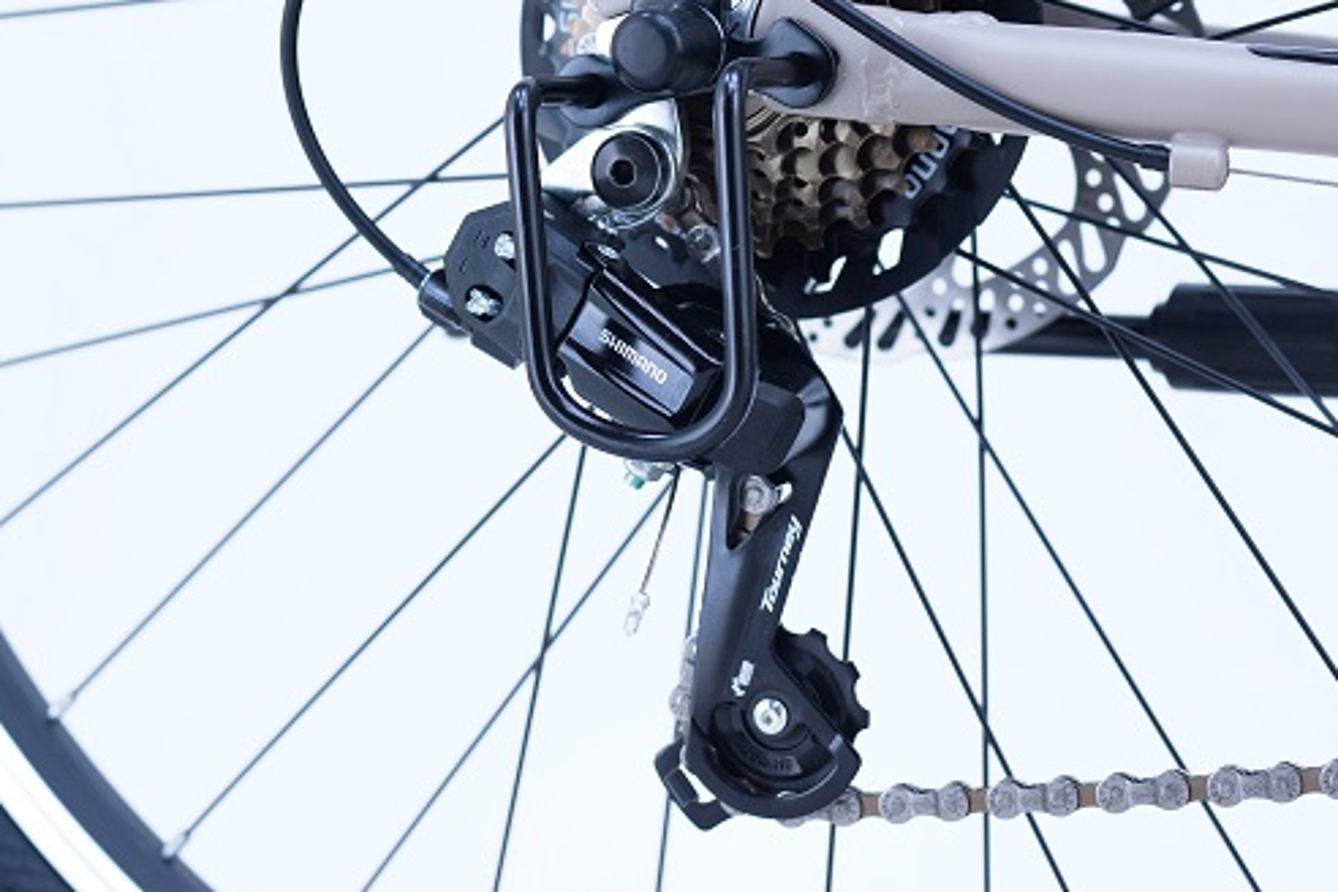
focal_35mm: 130
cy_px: 447
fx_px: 4813
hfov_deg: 15.8
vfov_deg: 10.6
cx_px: 661
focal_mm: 85
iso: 400
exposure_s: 1/30
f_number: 5.6
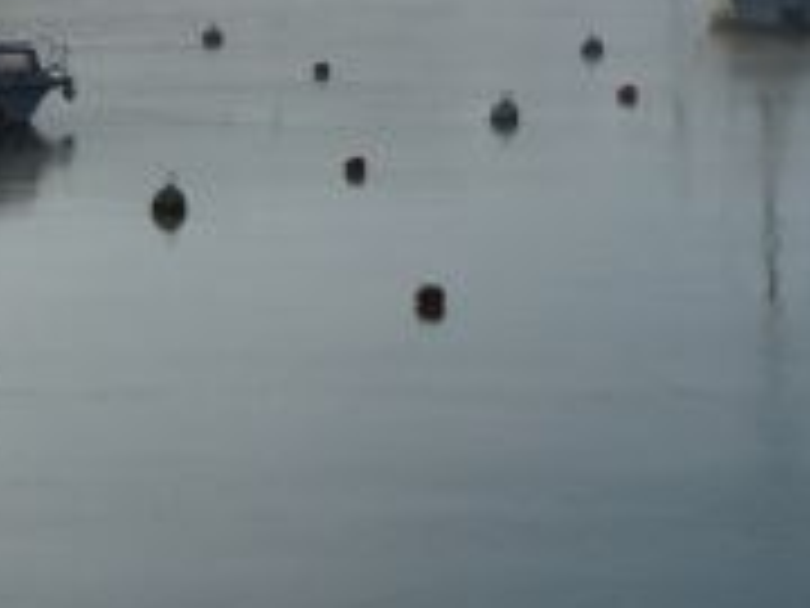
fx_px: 4493
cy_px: -110
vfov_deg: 7.7
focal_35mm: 192
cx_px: -207
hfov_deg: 10.1
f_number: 5.6
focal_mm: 12.5
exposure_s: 1/1600
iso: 100
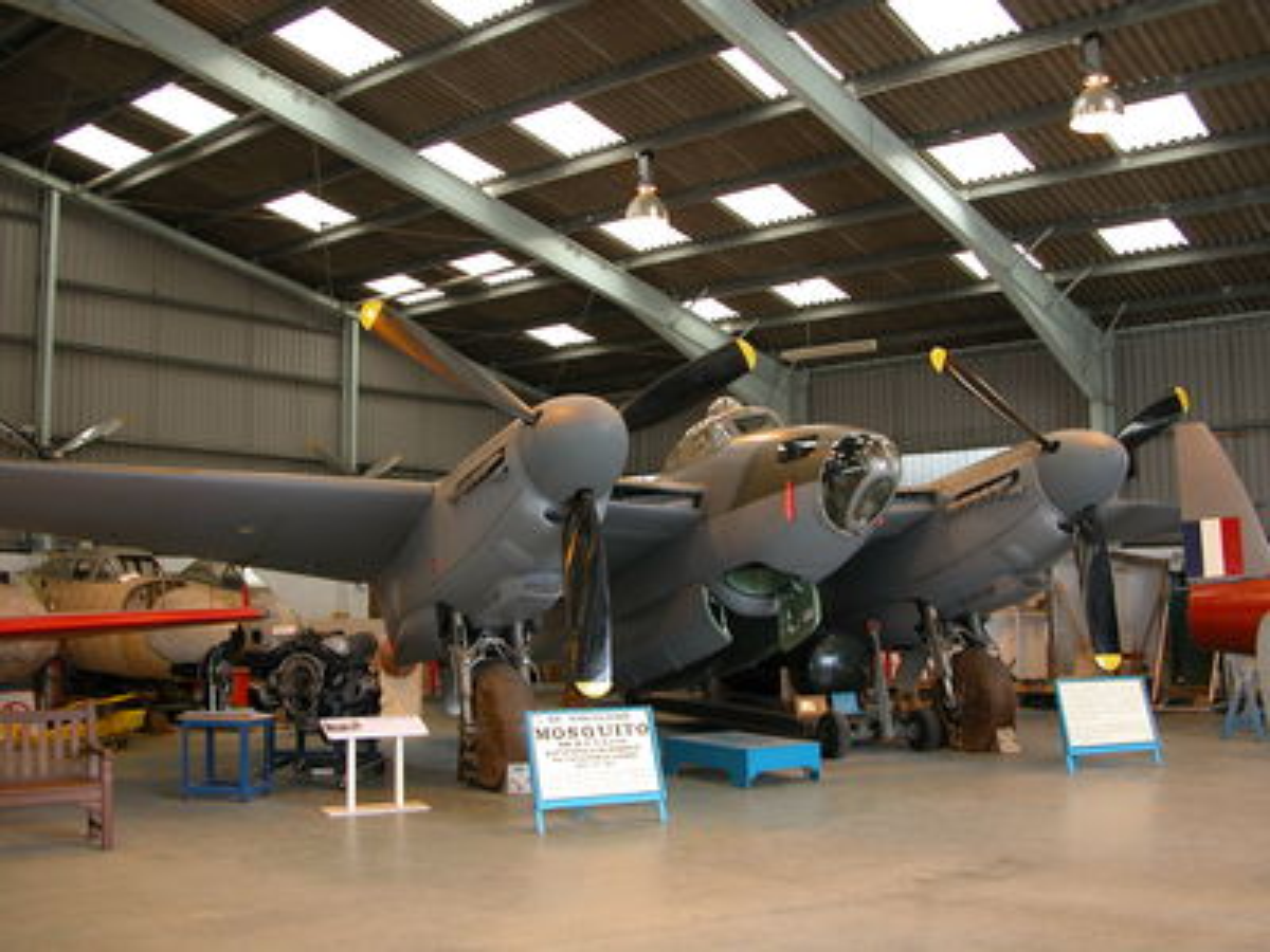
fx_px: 1284
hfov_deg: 52.6
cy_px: 476
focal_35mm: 35
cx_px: 635
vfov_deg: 40.7
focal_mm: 8.9
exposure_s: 1/30
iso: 100
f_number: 2.8
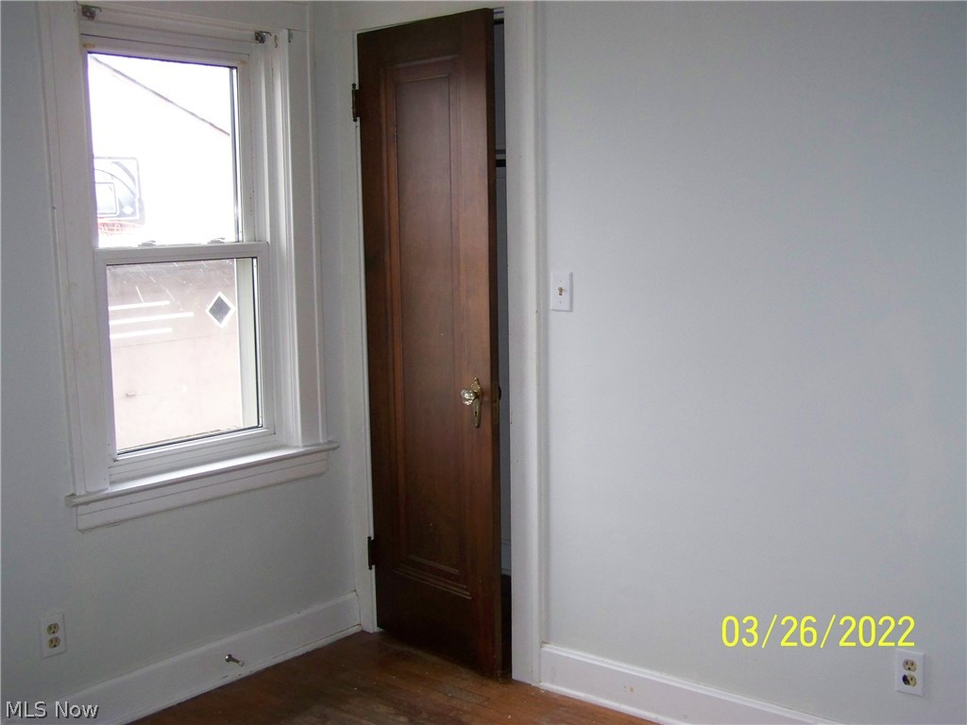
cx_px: 484
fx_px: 1062
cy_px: 362
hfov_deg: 49.0
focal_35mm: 38
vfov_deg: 37.7
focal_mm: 6.3
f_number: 2.8
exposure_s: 1/30
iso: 200
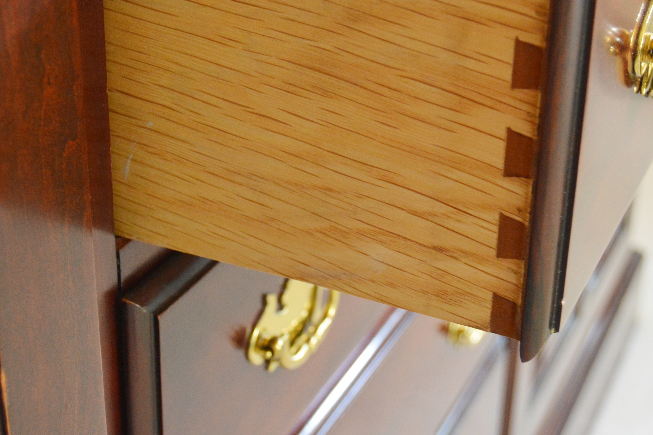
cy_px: 108
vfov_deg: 19.9
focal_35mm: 68
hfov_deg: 29.6
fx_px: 1233
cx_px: 362
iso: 800
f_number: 4
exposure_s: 1/50
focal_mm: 26
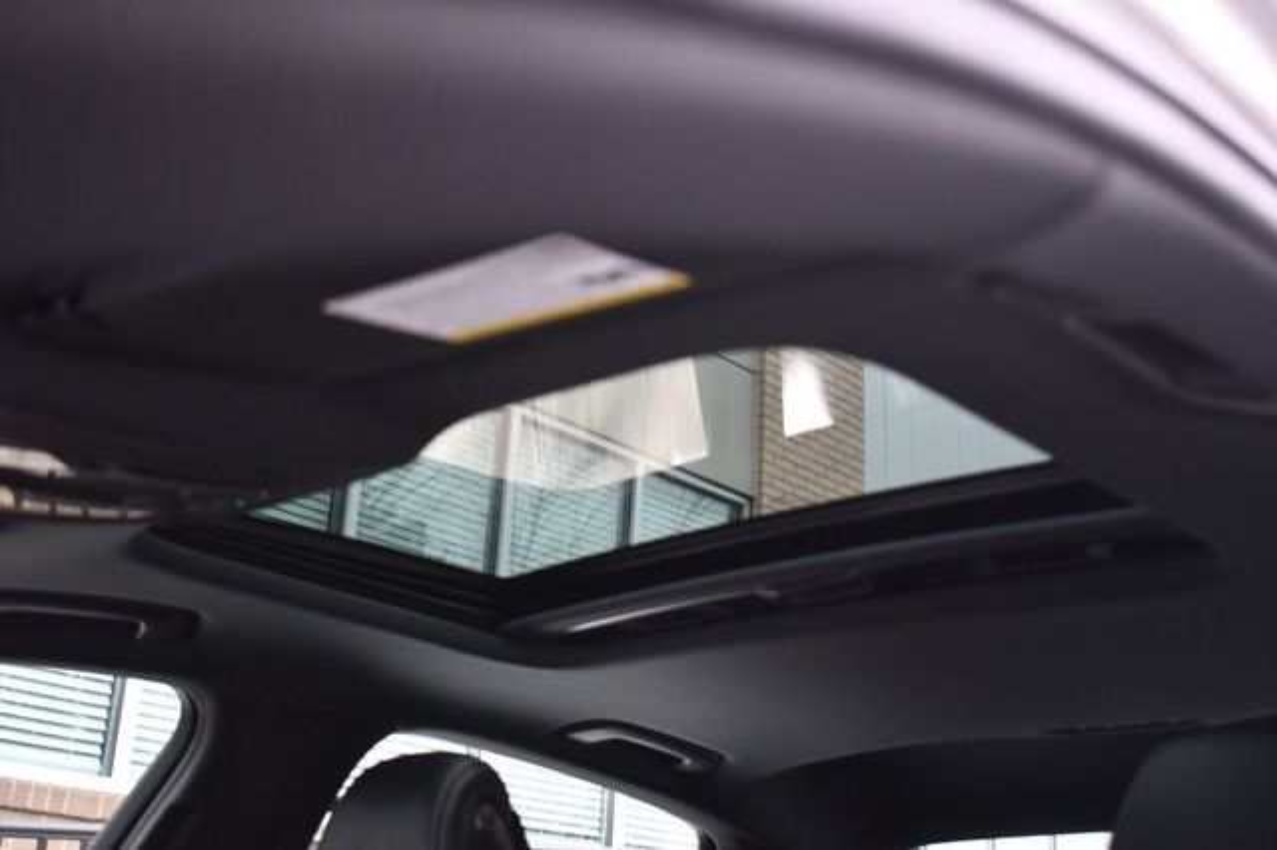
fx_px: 1524
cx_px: 638
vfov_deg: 31.2
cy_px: 425
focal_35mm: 43
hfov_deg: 45.5
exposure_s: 1/160
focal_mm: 29
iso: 800
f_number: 4.2
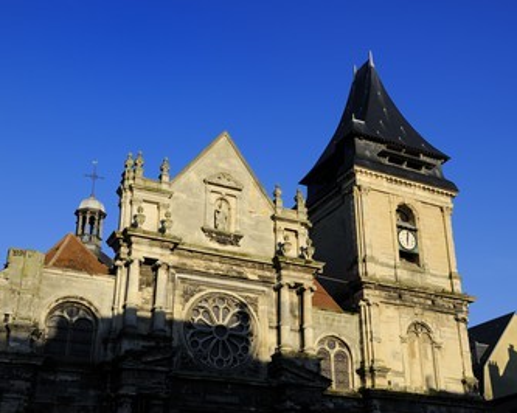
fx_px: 688
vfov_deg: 33.4
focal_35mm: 45
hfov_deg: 41.2
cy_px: 213
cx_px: 275
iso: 200
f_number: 13
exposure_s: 1/160
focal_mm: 38
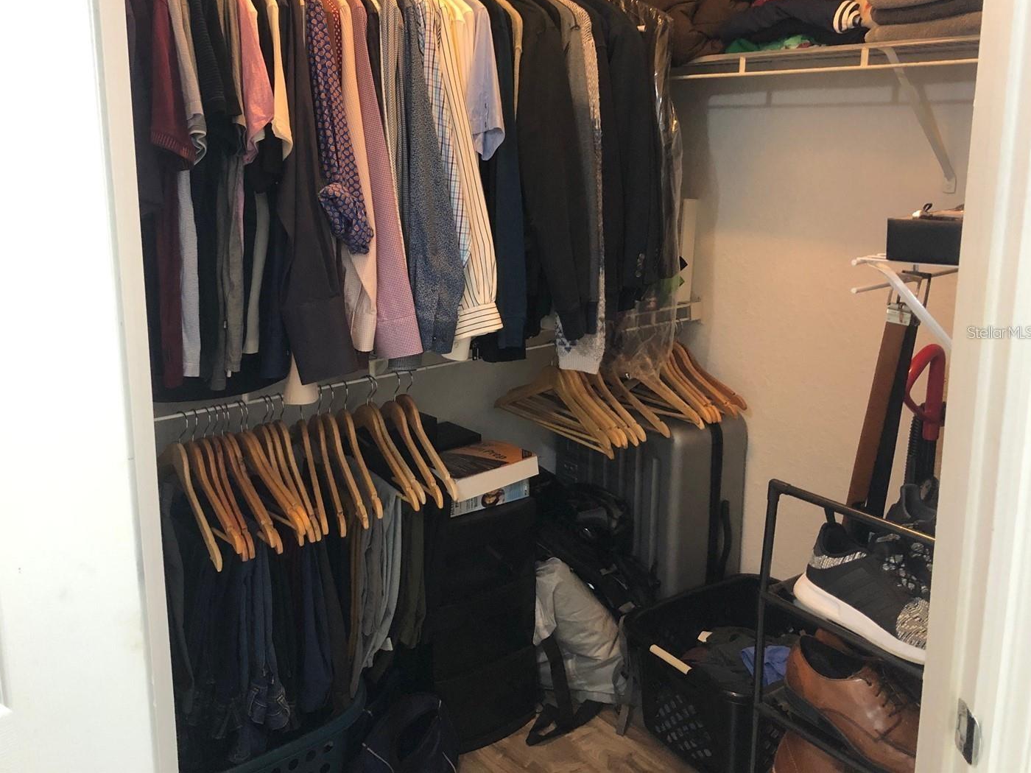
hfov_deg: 56.6
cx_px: 448
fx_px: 953
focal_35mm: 32
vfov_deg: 44.0
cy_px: 332
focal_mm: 3.99
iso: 80
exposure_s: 1/15
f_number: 1.8
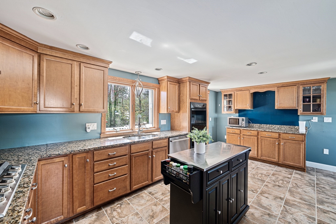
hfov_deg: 108.3
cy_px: 112
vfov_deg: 85.4
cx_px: 168
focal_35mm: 13
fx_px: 121
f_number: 8
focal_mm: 13
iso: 320
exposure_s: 1/3
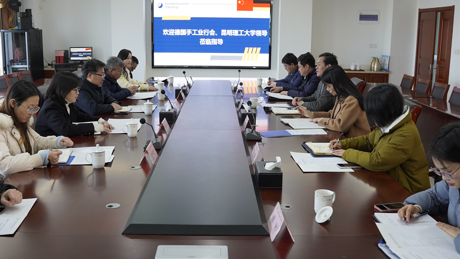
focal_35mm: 38
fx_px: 463
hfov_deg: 52.8
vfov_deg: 31.2
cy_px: 135
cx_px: 229
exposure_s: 1/160
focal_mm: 24
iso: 1250
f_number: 4
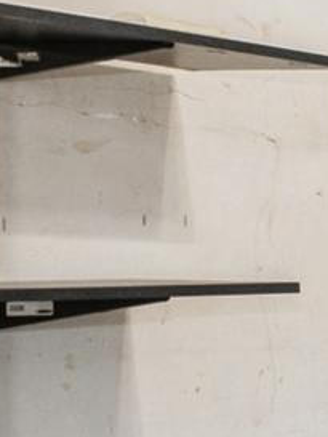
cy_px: 329
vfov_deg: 18.1
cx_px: 1498
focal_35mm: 108
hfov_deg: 7.1
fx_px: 1363
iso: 640
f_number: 14
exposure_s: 1/2.5
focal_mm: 15
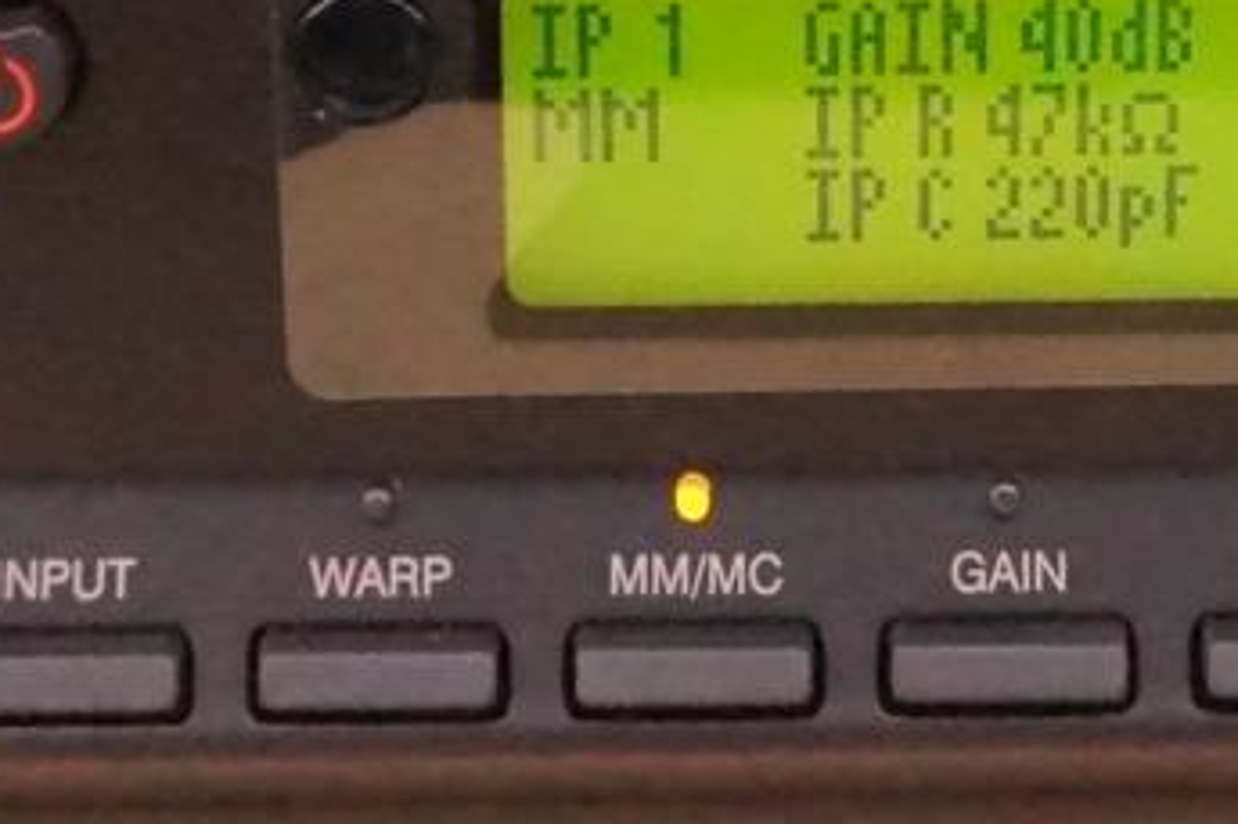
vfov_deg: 9.0
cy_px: -68
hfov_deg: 13.5
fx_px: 5190
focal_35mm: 151
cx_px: 990
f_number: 4.5
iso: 12800
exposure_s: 1/320
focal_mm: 30
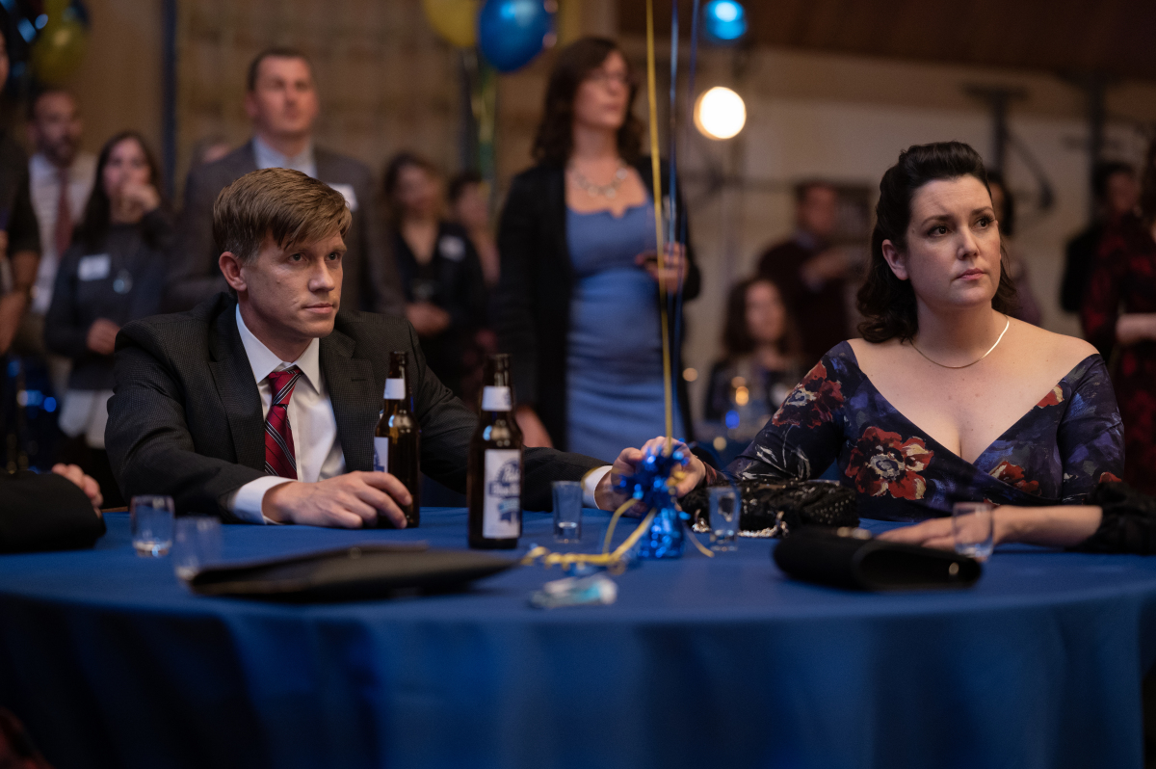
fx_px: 2727
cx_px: 578
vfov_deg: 16.0
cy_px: 384
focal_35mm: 85
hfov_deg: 23.9
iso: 2500
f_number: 2.2
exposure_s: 1/200
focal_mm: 85
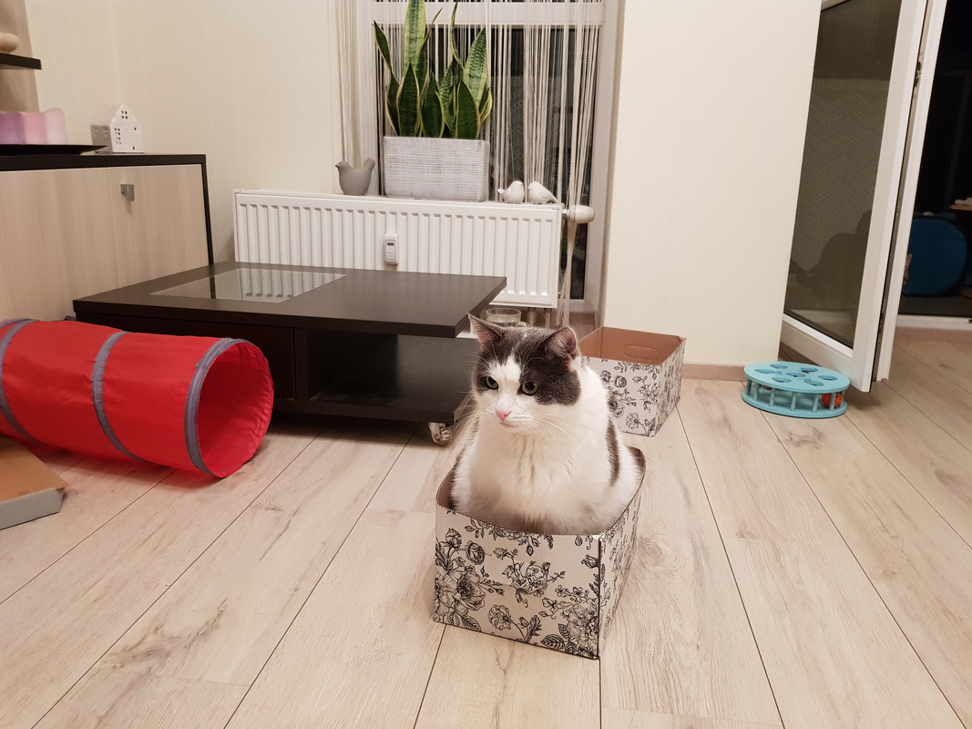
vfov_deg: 53.1
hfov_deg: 67.3
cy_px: 364
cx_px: 486
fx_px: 730
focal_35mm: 26
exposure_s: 1/33
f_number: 1.7
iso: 250
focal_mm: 4.3
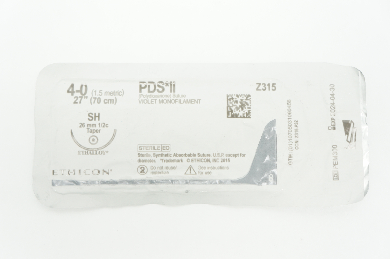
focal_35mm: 46
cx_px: 195
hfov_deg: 42.4
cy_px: 130
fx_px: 503
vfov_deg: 28.9
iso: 400
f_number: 4
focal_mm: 31
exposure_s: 1/60
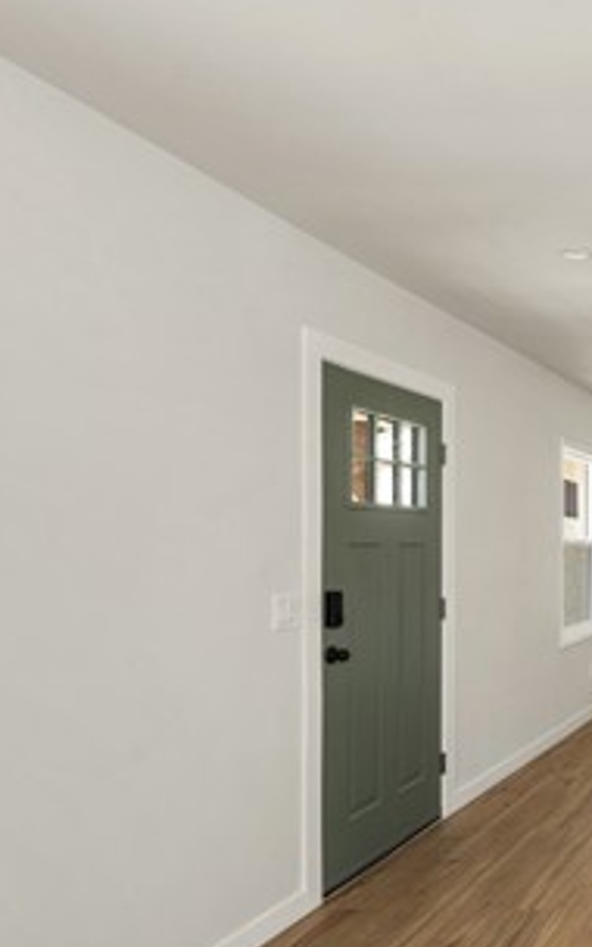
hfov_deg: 29.6
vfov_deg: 62.7
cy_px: 526
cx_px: 838
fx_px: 774
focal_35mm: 30
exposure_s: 1/10
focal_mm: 14
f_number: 8
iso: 100
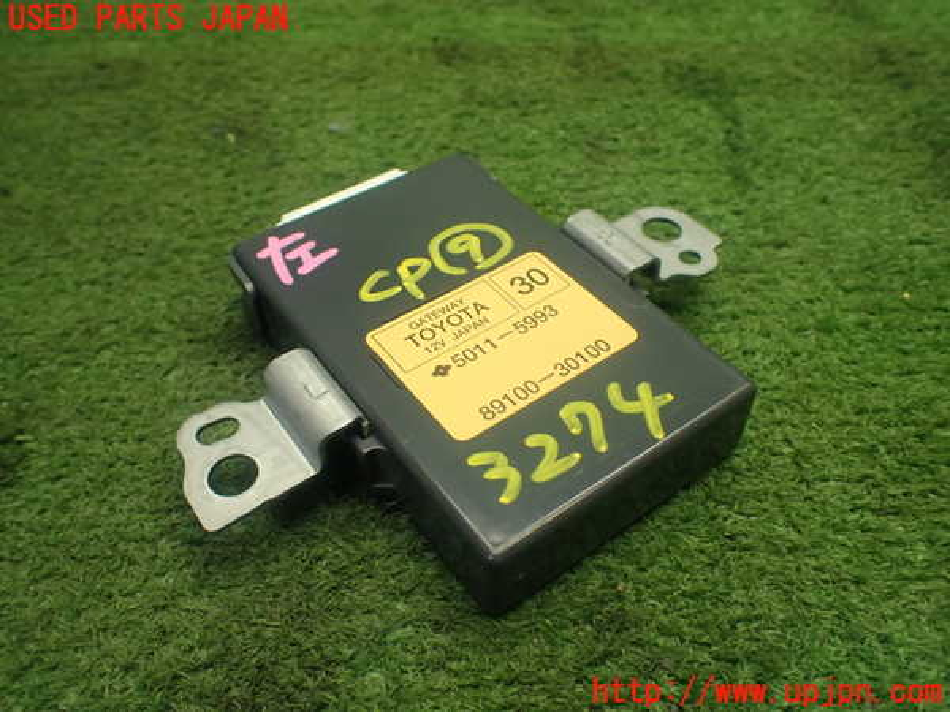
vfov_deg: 46.8
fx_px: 823
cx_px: 475
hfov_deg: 60.0
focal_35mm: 30
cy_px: 356
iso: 400
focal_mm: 5.4
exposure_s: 1/125
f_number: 2.3
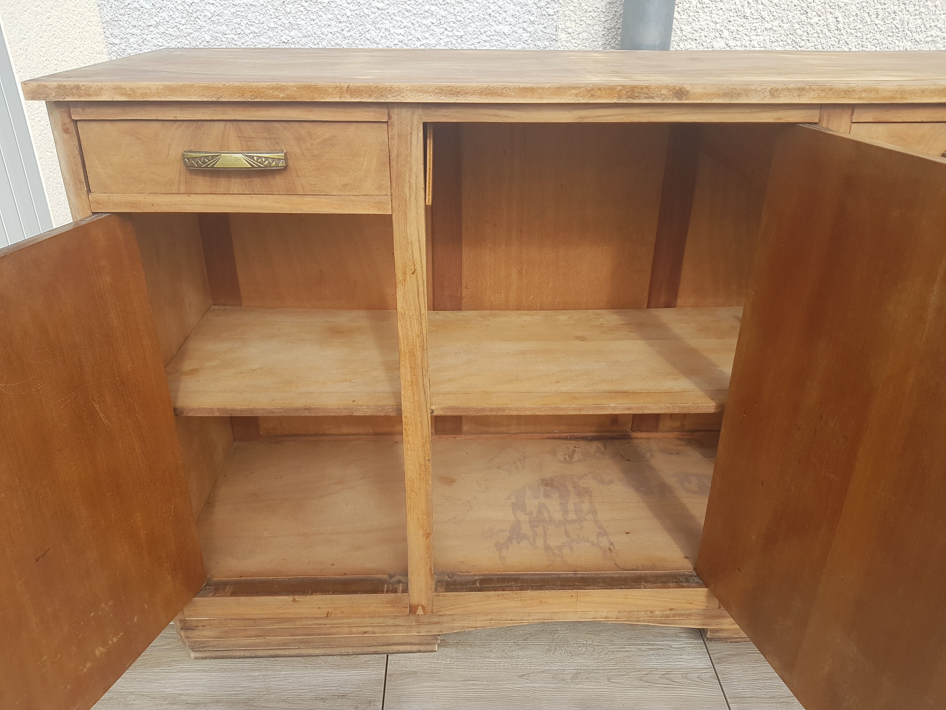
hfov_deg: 67.3
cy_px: 355
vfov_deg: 53.1
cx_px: 473
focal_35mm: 26
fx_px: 711
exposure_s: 1/1096
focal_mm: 4.2
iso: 50
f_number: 1.7
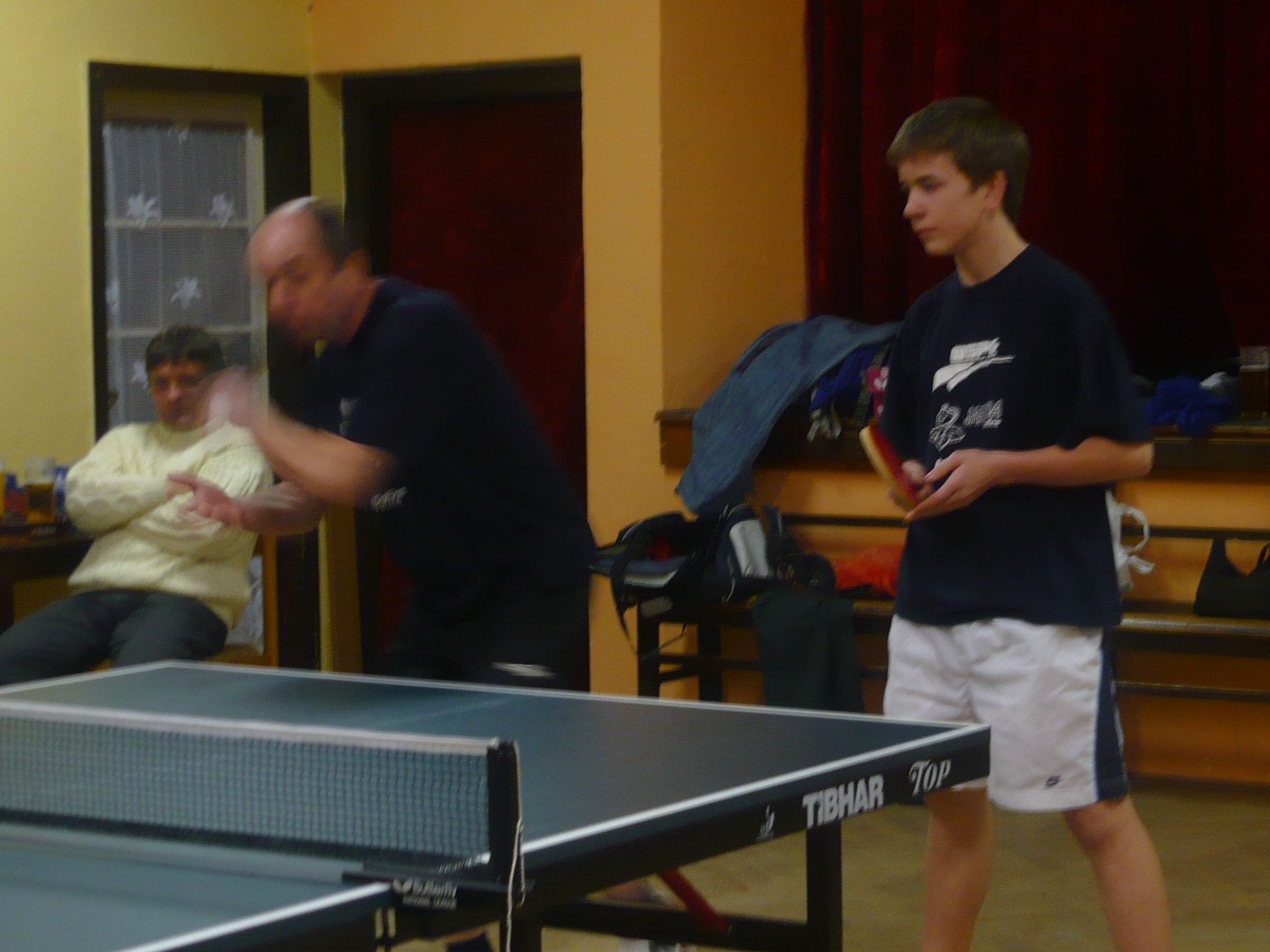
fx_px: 2972
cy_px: 476
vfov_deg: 18.2
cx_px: 635
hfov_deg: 24.1
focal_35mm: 81
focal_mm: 8.4
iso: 100
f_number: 3.2
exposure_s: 1/8
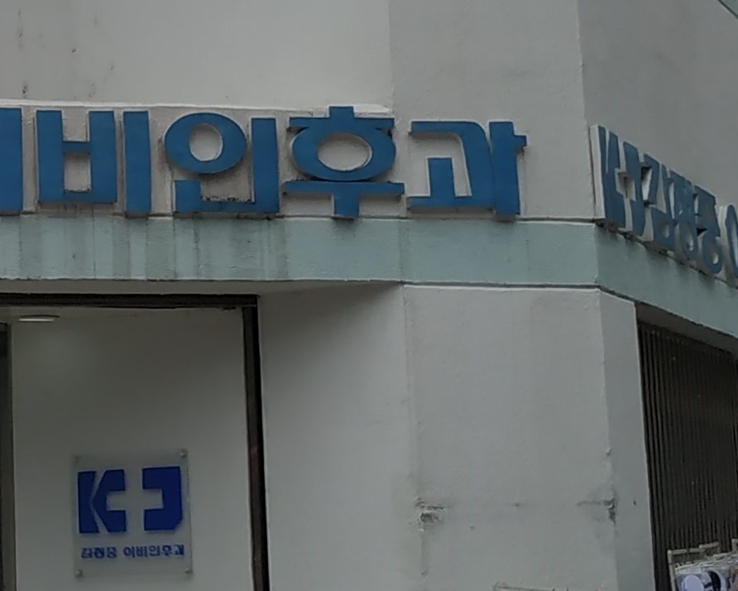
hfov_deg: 17.7
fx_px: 2294
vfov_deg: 14.5
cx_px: -36
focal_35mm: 105
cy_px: 62
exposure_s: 1/4108
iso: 160
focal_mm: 3.94
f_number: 1.9
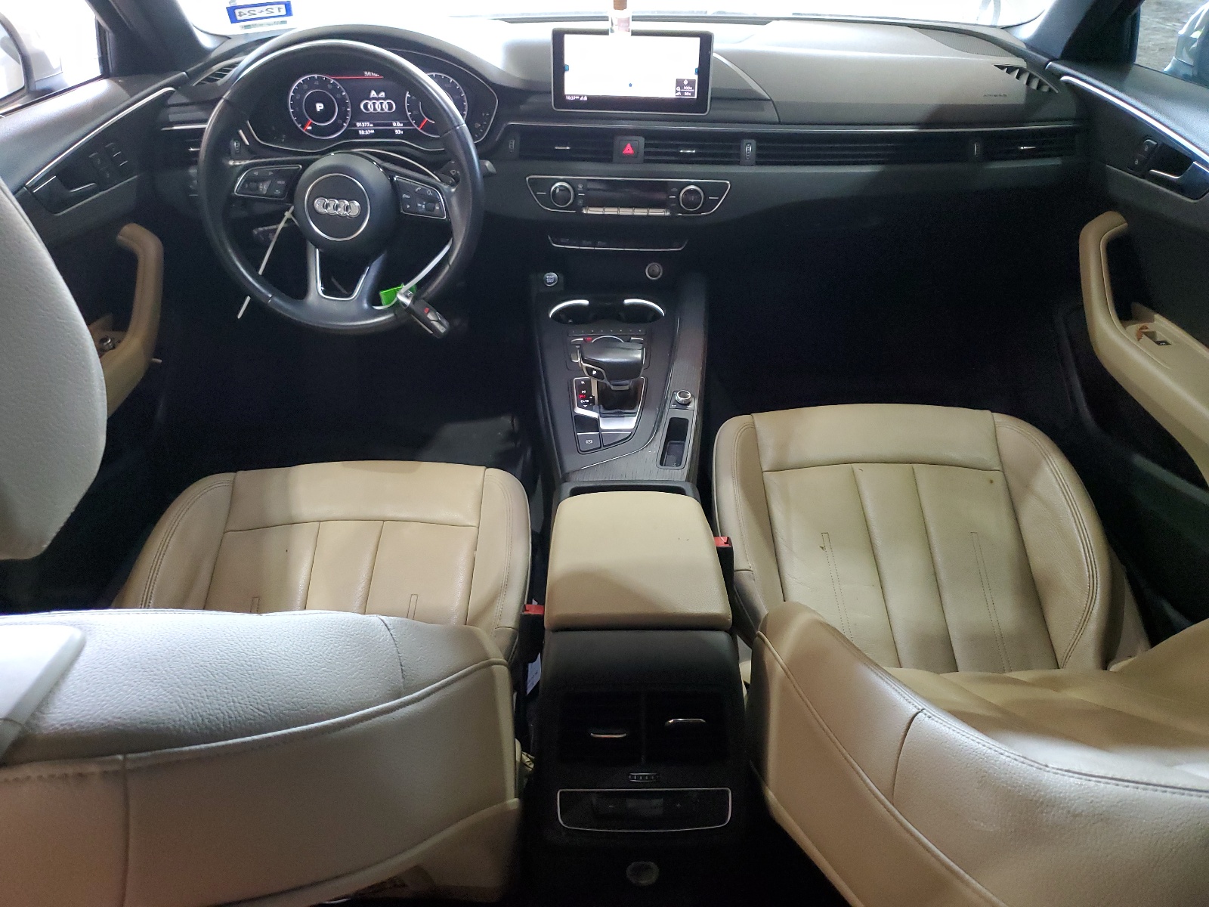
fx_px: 908
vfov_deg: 53.1
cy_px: 454
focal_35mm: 26
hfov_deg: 67.3
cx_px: 604
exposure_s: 1/60.2
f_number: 1.5
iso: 347
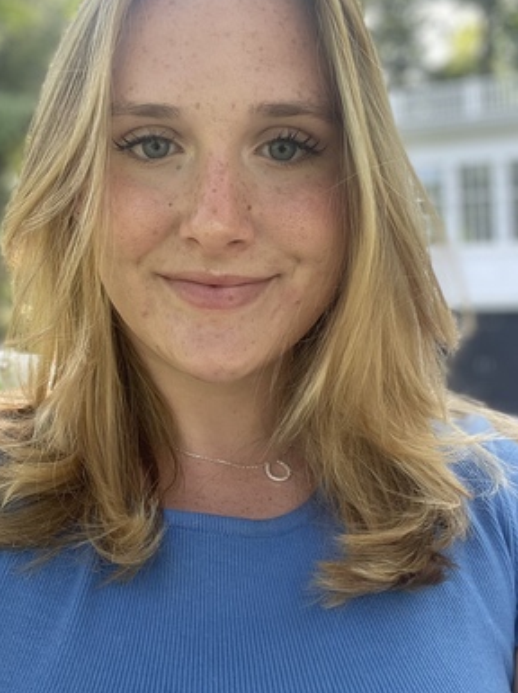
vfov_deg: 47.5
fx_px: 779
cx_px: 184
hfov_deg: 36.5
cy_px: 261
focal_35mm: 39
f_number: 2.2
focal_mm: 2.71
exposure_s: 1/121
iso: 64
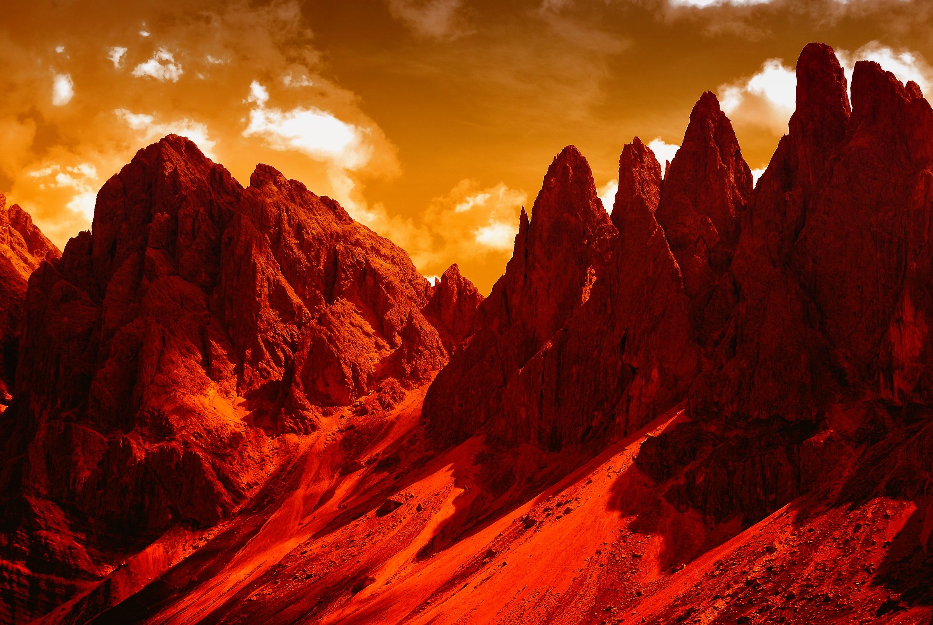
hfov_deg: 27.0
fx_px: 1946
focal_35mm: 75
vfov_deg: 18.2
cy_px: 312
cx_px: 466
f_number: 8
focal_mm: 50
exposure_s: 1/125
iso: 100
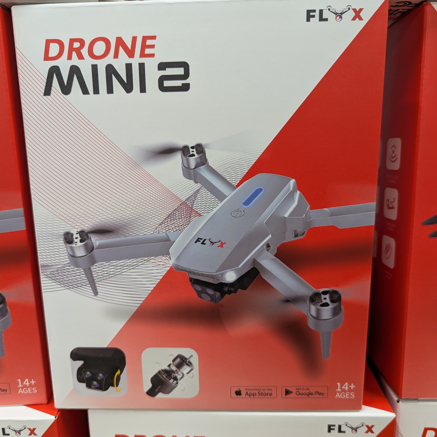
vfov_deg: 55.6
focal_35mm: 29
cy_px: 219
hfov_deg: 55.6
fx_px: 414
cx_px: 213
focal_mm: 6.81
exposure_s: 1/223
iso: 425
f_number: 1.85
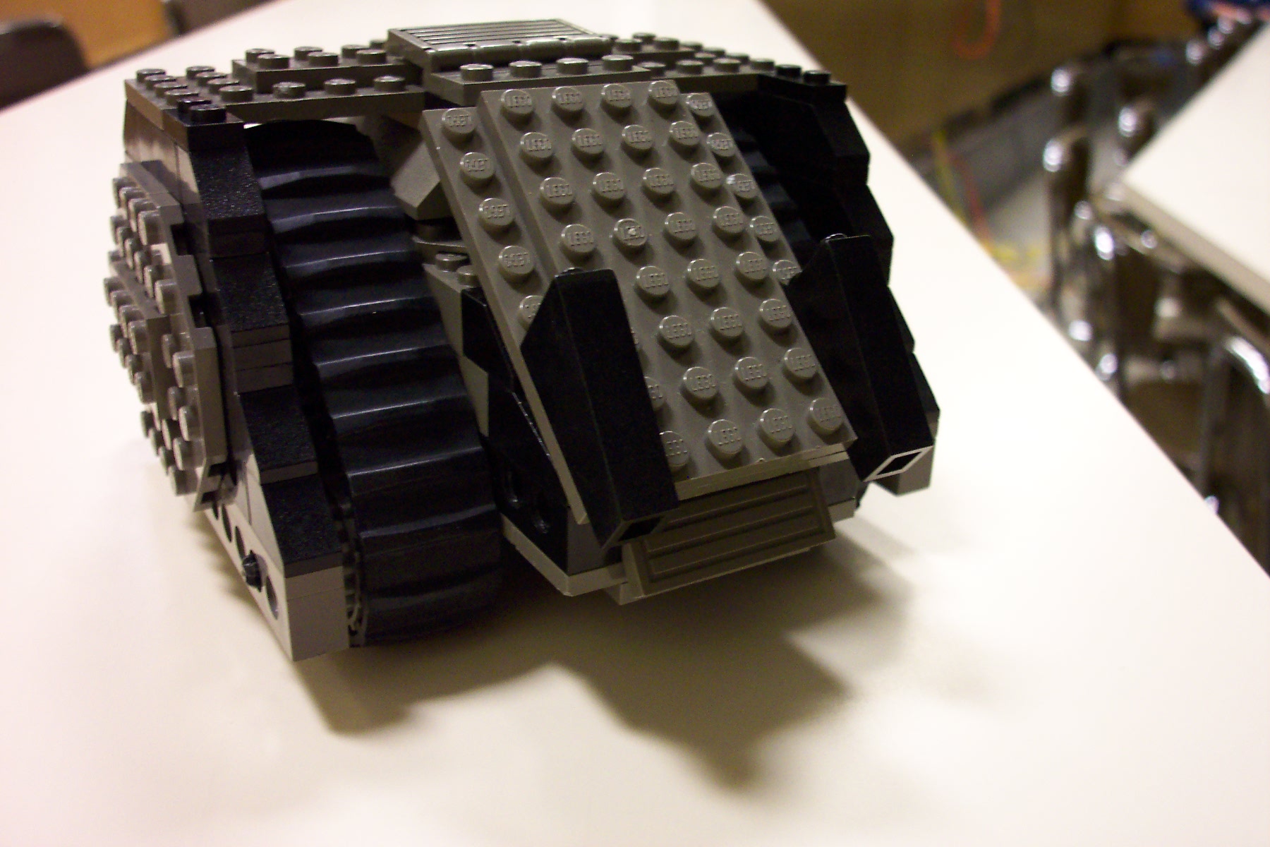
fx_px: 1235
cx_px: 635
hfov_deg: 54.4
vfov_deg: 37.9
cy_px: 424
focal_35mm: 35
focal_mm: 7.5
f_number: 2.8
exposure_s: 1/10
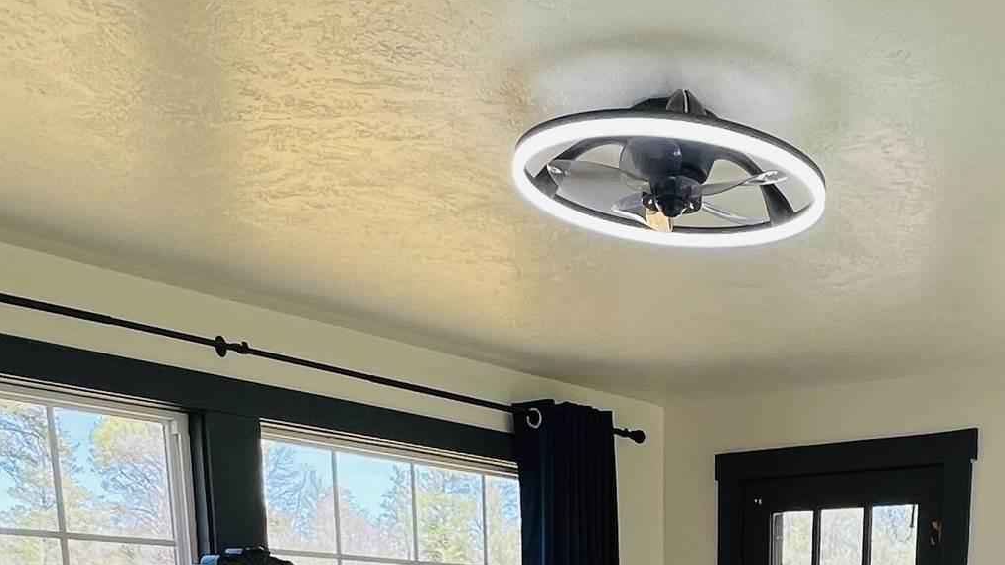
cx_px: 778
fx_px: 1146
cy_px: 931
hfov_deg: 45.4
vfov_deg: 21.4
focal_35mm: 43
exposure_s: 1/134
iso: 32
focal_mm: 1.57
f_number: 1.8
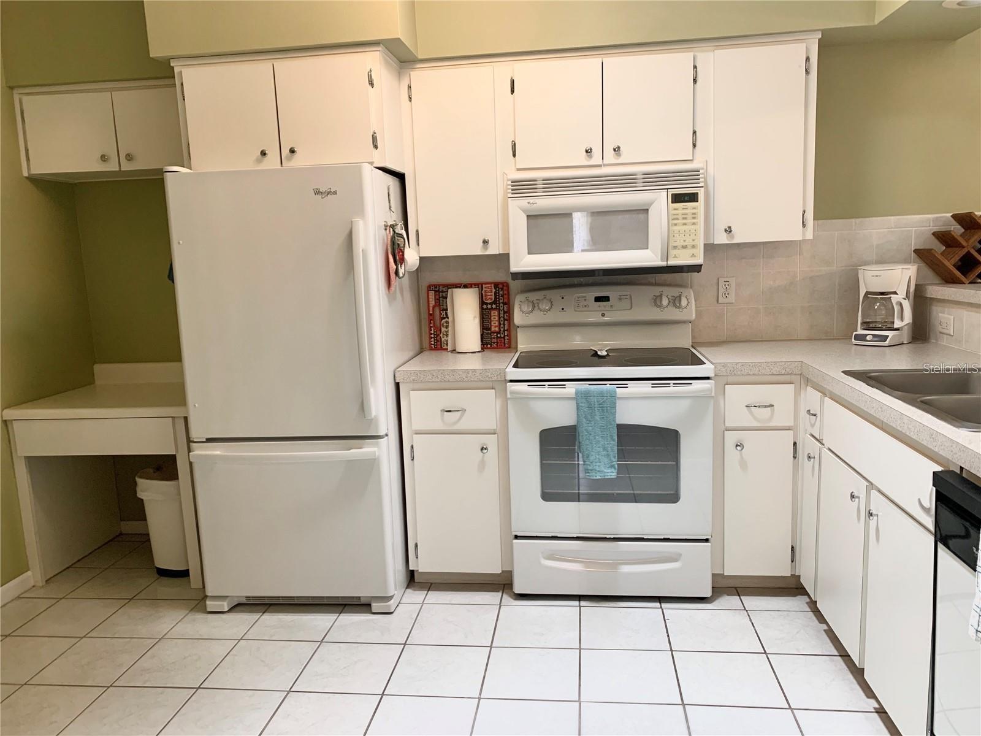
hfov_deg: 67.3
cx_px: 490
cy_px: 368
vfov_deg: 53.1
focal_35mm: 26
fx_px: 737
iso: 125
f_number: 1.8
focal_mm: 4.25
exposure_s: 1/60
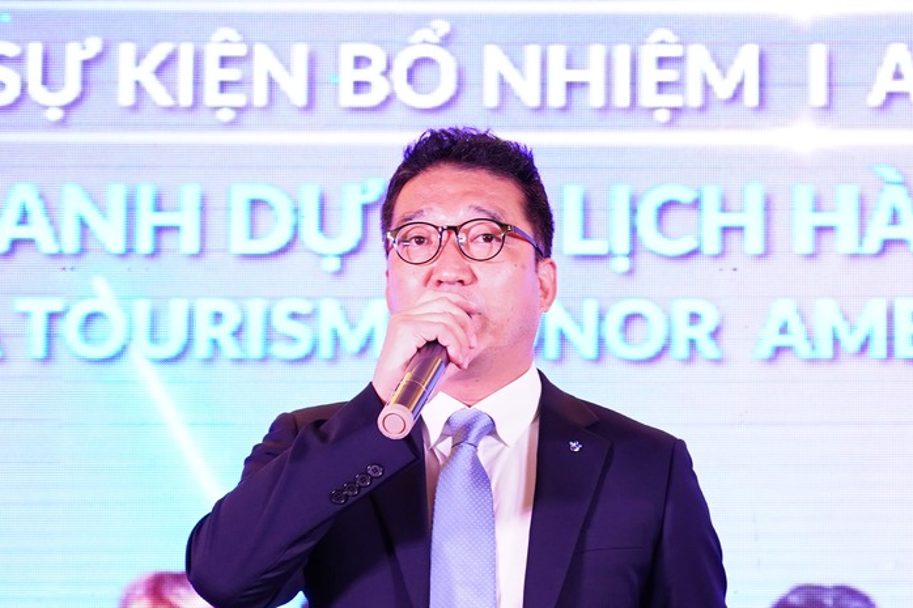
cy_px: 528
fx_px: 4390
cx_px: 778
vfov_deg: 7.9
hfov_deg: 11.8
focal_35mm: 173
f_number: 3.5
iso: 1000
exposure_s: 1/100
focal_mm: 60.4
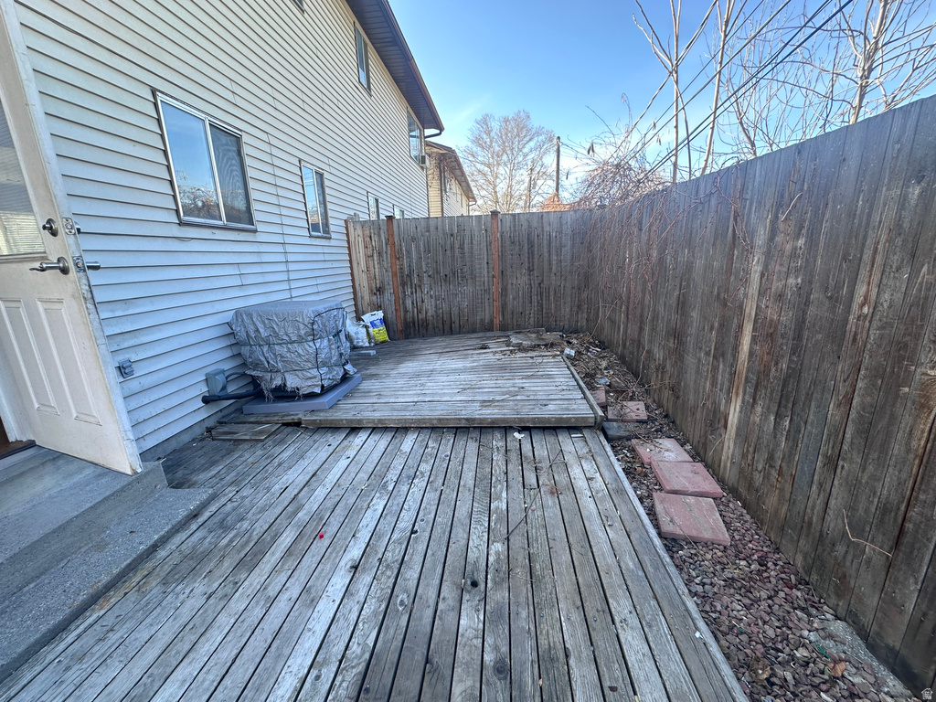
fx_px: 379
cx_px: 468
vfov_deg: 85.7
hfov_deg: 102.1
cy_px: 351
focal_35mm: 14
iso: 40
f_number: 2.2
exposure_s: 1/122
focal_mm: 2.22
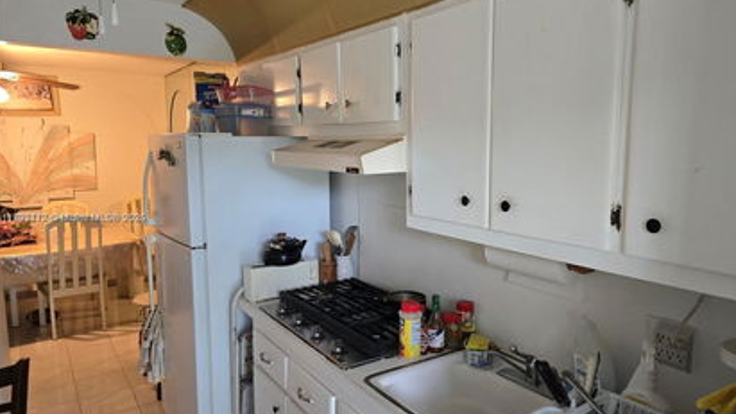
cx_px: 375
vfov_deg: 44.3
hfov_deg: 71.9
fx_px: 507
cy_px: 219
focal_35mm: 26
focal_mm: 6.3
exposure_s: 1/60
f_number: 1.7
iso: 500
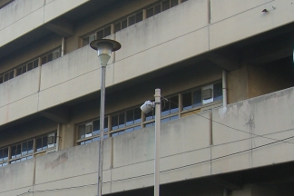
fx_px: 637
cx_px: 10
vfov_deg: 17.3
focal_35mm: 78
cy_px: 172
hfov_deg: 24.9
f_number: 4
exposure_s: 1/125
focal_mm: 7.9
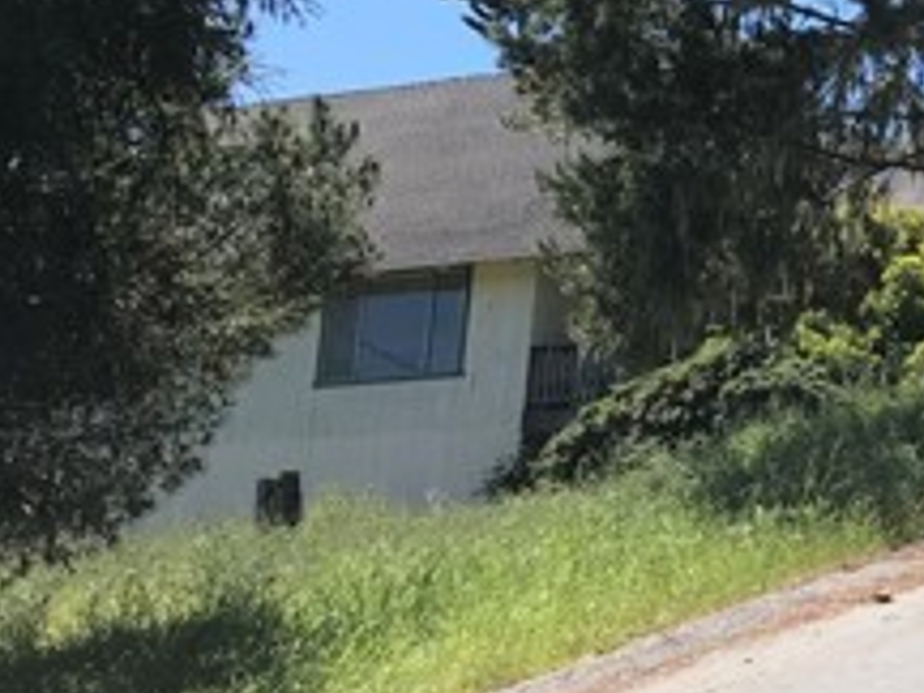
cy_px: 107
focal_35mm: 83
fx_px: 2216
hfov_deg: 21.6
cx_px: 1142
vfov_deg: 17.6
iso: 20
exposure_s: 1/1408
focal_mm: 3.99
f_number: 1.8
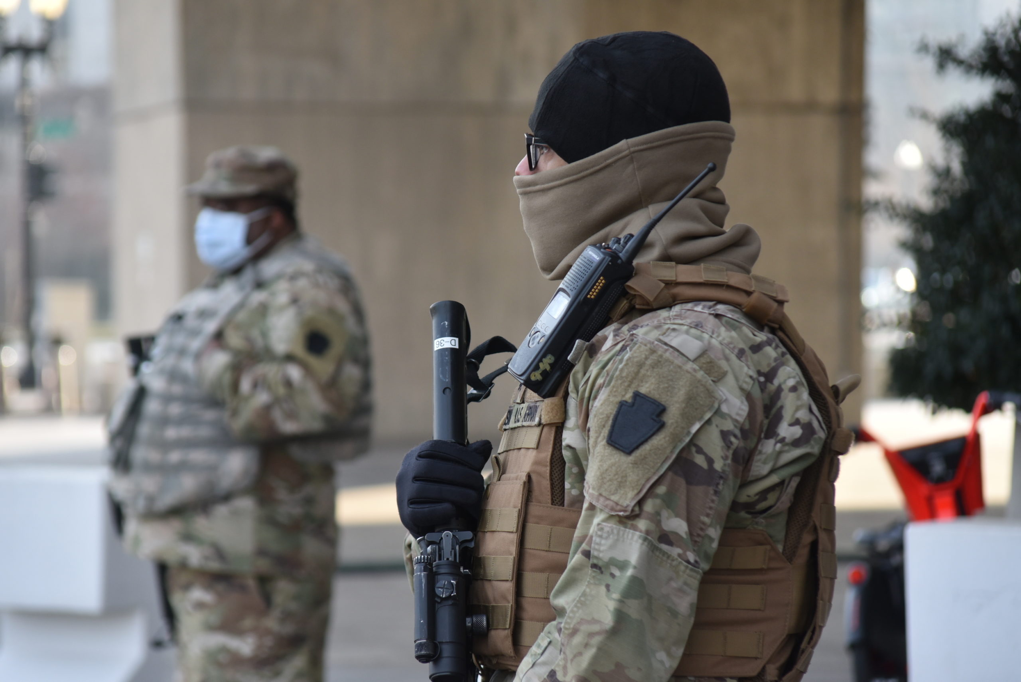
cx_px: 510
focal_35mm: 145
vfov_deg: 9.5
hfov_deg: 14.1
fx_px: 4114
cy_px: 341
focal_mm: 145
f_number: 5.3
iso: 800
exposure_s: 1/640
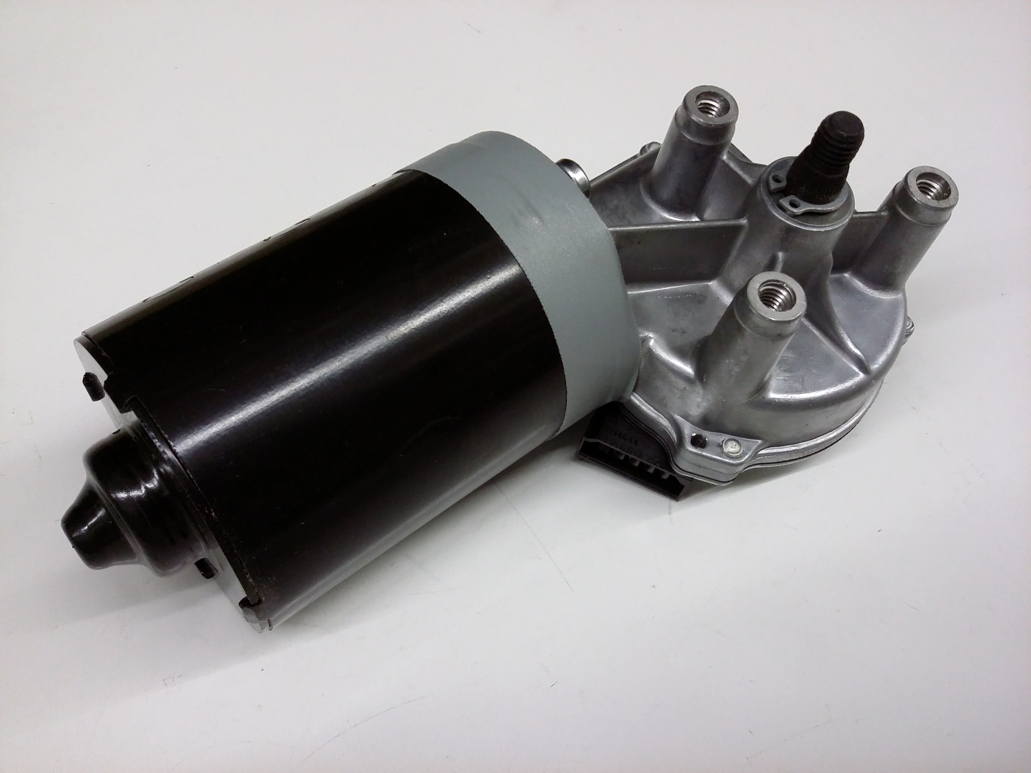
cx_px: 516
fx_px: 953
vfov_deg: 44.2
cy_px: 386
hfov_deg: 56.8
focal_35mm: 32
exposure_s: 1/24
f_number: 2.4
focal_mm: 3.4
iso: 200
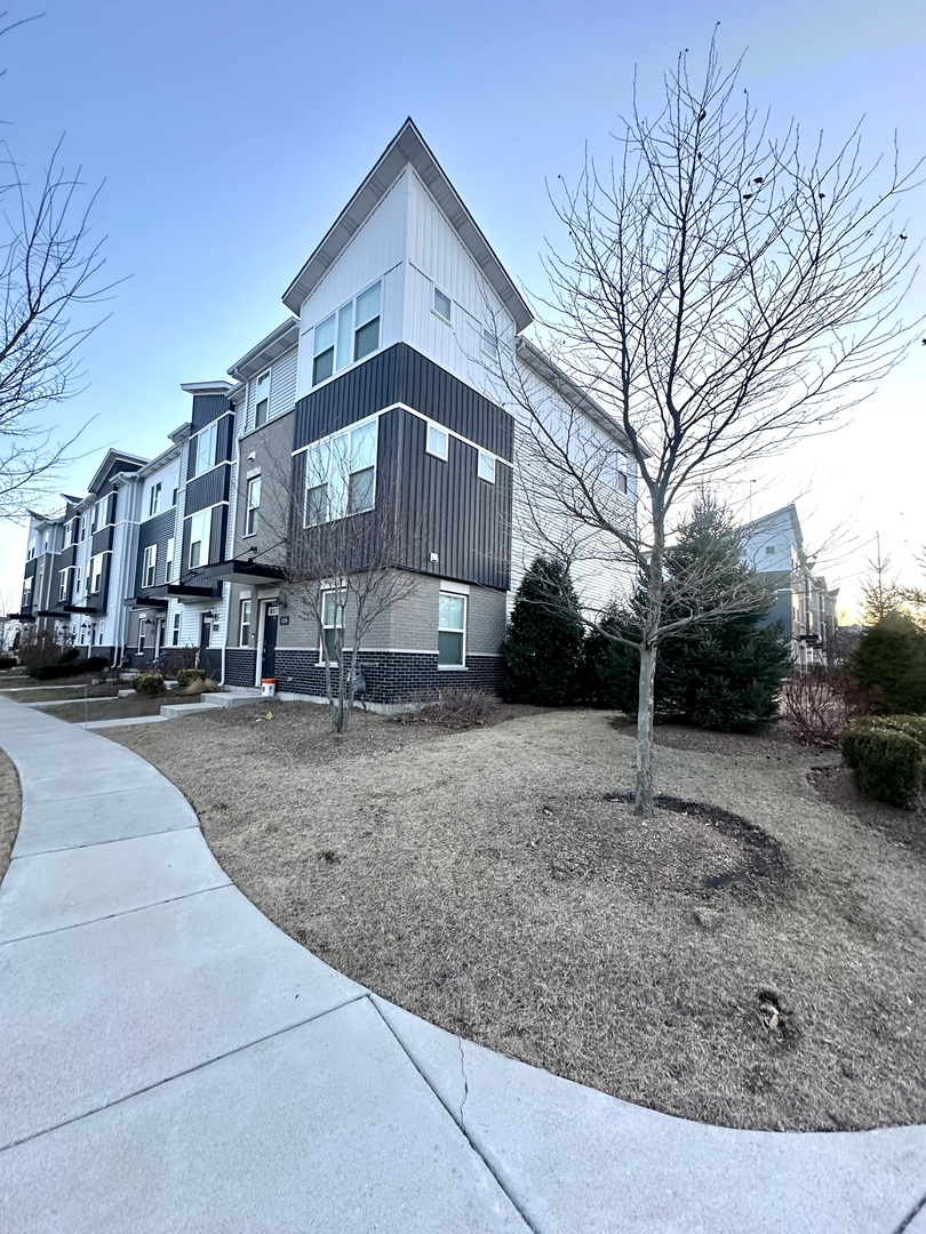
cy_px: 617
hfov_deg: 85.7
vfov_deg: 102.1
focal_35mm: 14
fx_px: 499
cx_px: 463
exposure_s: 1/60
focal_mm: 2.22
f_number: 2.2
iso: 400
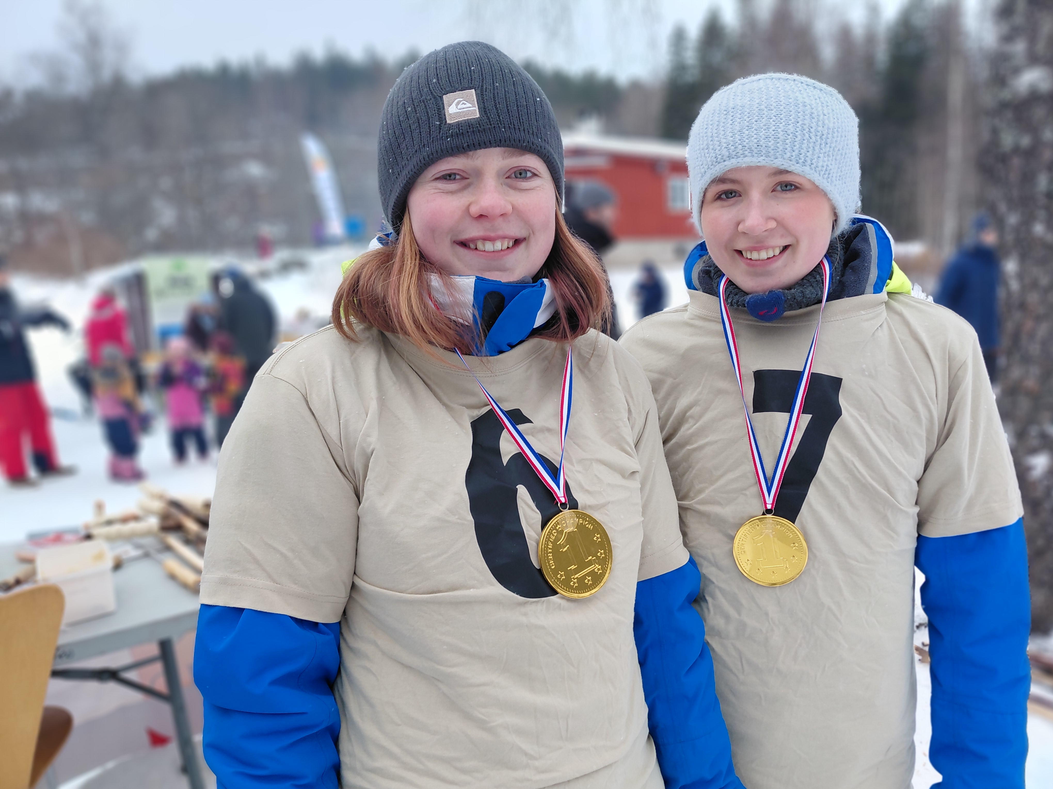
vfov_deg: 54.9
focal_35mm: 25
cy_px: 394
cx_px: 526
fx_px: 760
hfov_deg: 69.4
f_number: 1.8
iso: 50
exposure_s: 1/314
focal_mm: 4.69
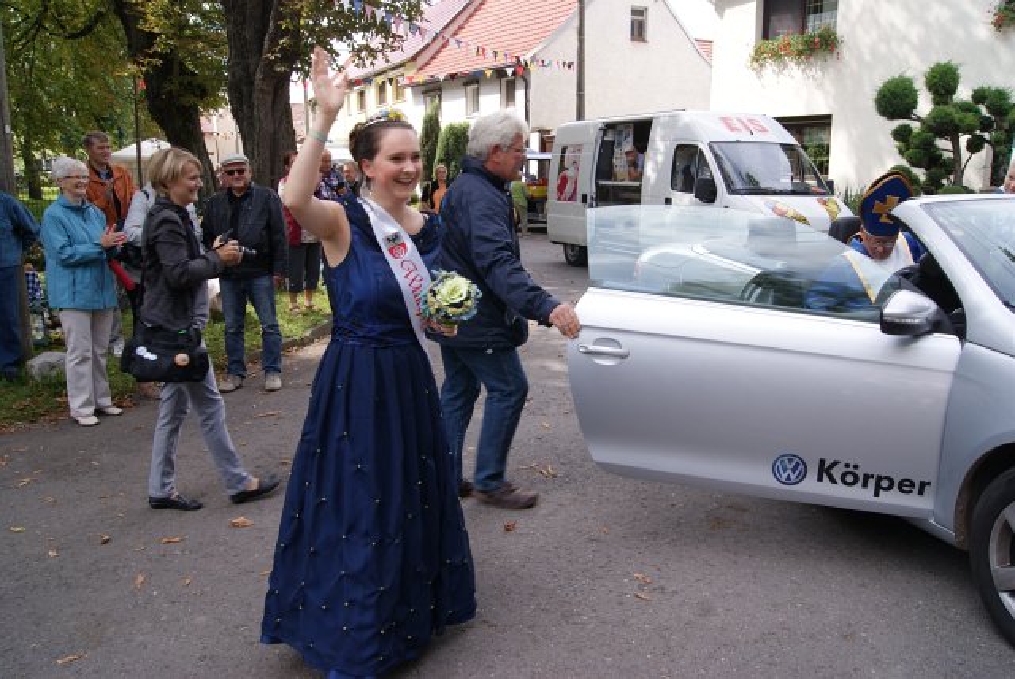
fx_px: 762
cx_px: 508
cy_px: 340
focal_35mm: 27
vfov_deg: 48.0
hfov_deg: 67.3
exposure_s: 1/60
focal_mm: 18
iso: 100
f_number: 8
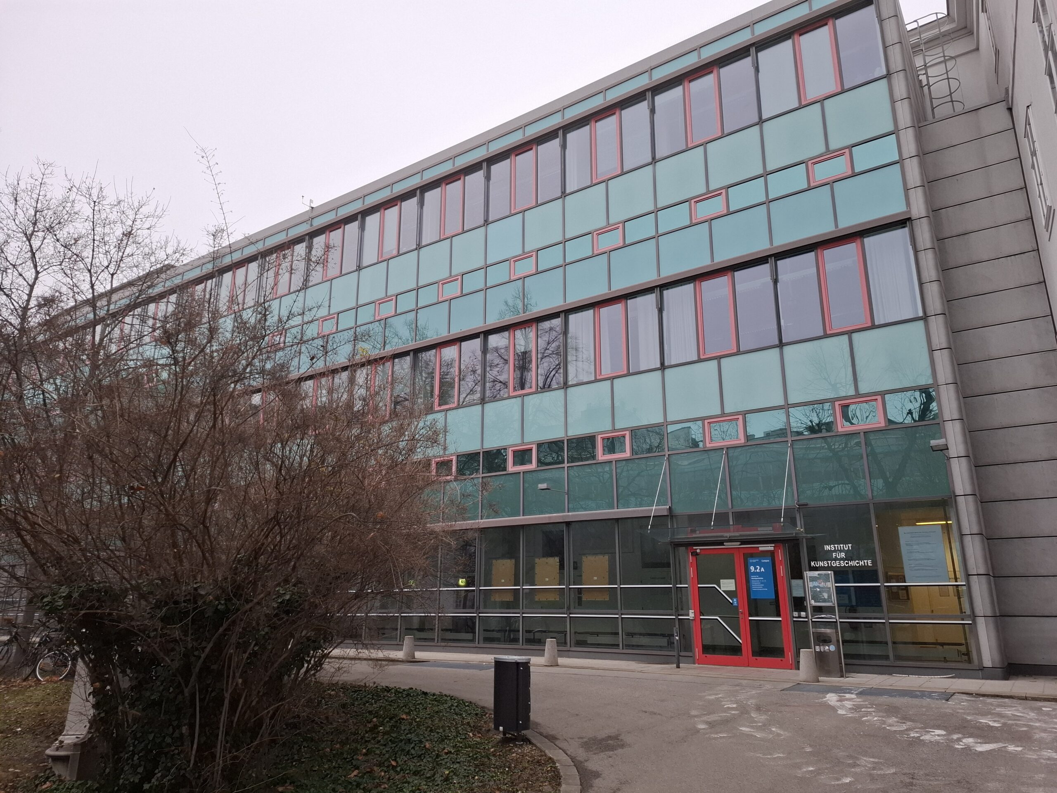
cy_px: 396
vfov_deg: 58.9
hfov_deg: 73.9
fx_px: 702
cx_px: 528
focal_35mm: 23
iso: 64
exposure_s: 1/100
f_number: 1.8
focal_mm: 5.54
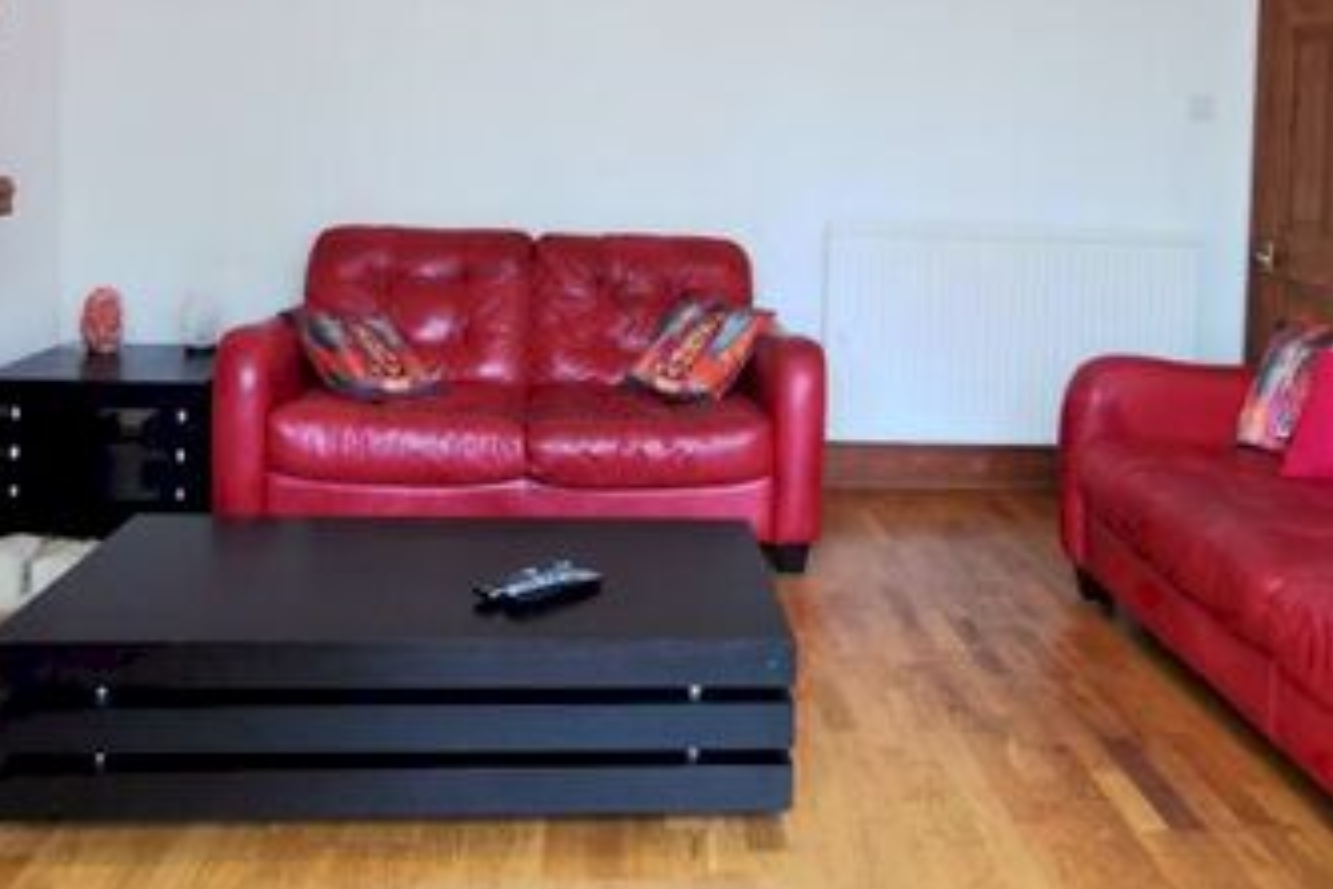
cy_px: 182
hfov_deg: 54.4
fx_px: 1296
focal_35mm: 35
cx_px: 685
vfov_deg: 36.6
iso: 400
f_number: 2.2
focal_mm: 2.35
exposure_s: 1/25
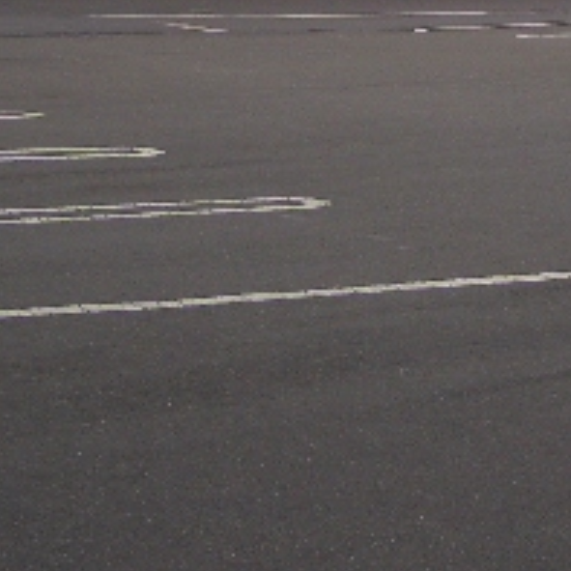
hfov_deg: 14.6
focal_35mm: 118
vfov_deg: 14.4
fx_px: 2202
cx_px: 542
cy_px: -84
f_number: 2.8
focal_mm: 6.8
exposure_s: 1/160
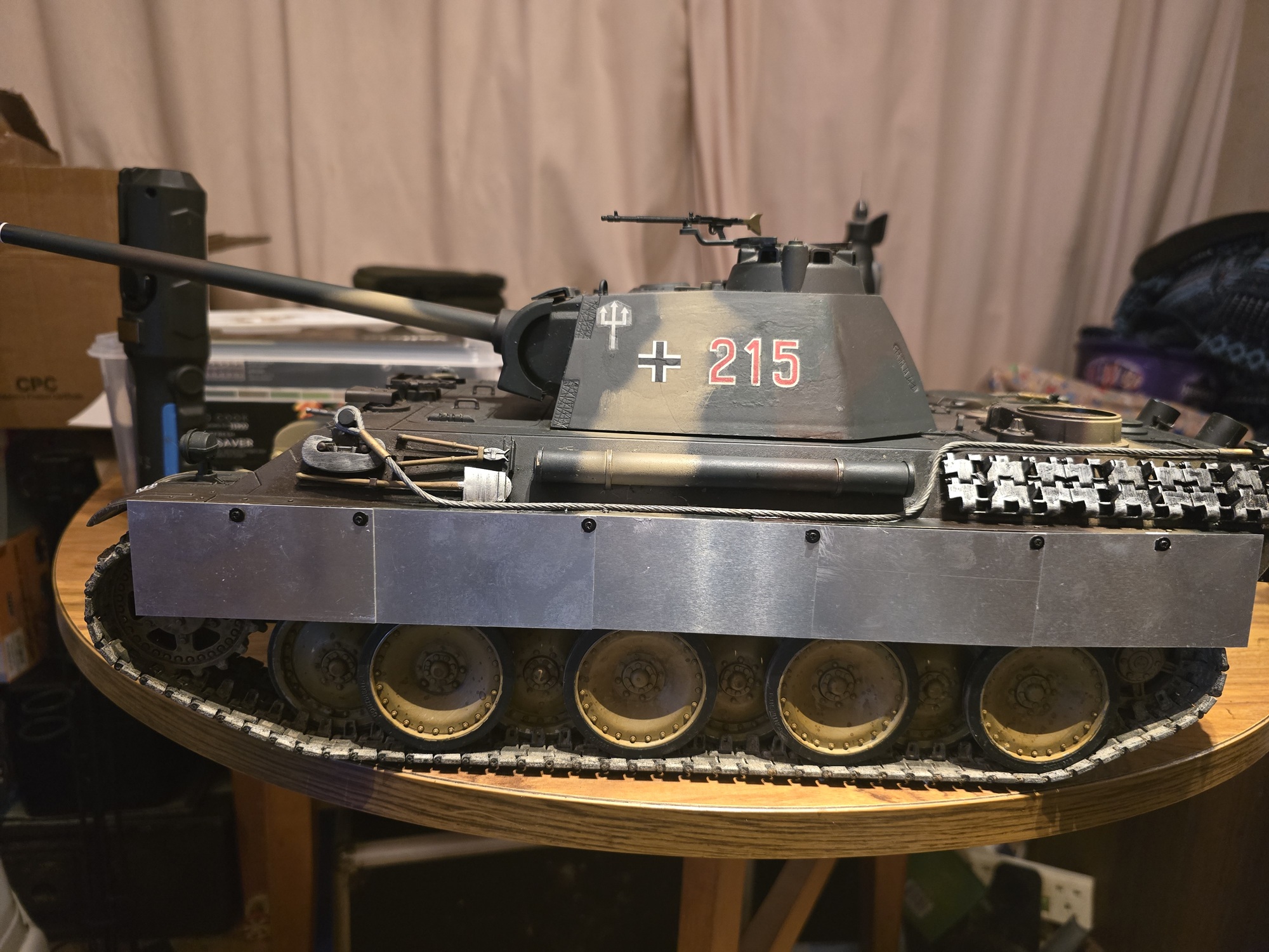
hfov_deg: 73.9
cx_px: 634
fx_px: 843
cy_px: 476
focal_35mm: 23
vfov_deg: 58.9
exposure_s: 1/60
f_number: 1.7
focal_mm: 6.3
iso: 1000
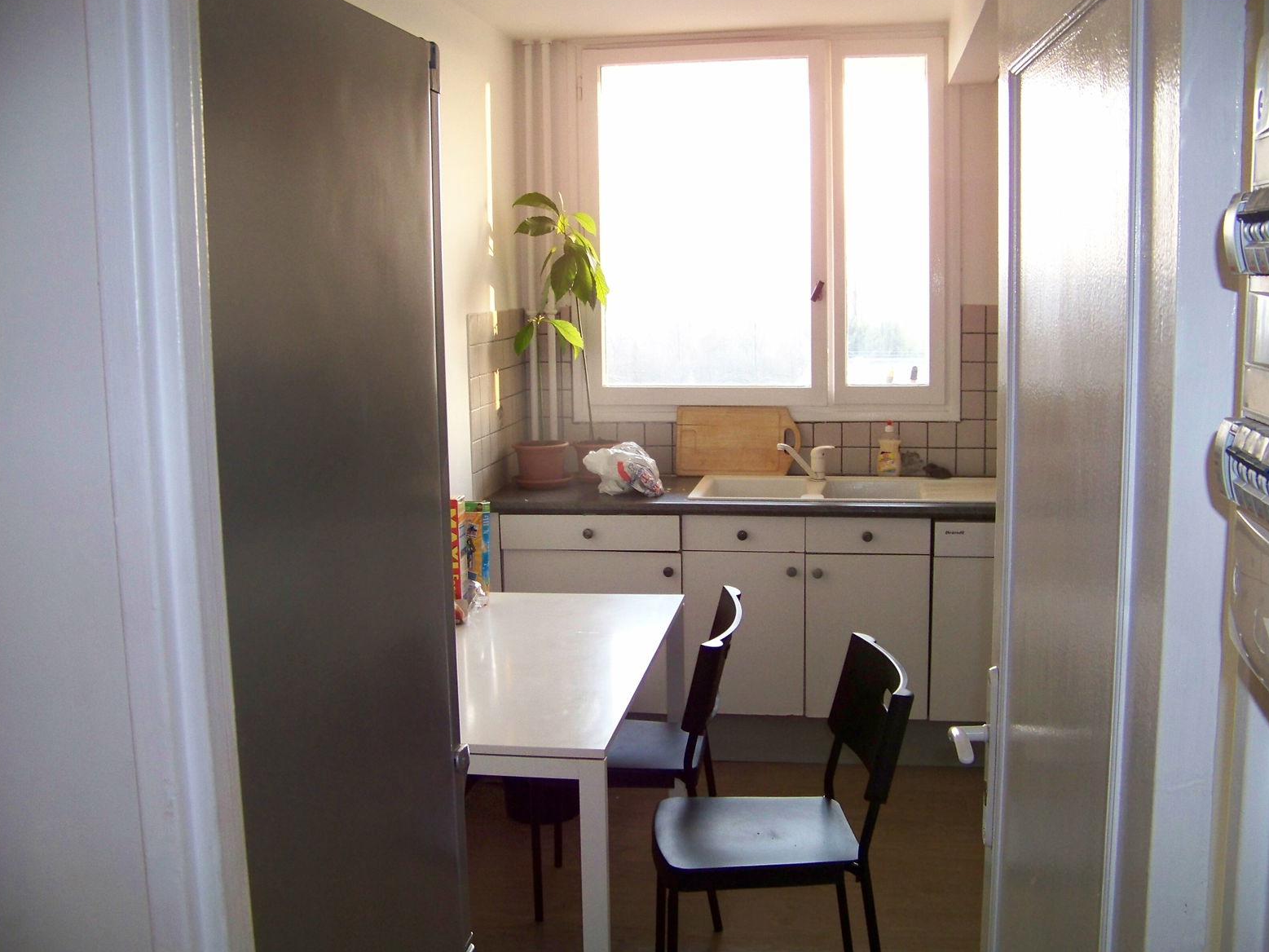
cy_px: 477
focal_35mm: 37
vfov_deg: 38.7
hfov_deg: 50.1
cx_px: 646
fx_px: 1357
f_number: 2.8
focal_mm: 5.85
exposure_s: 1/30
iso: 200
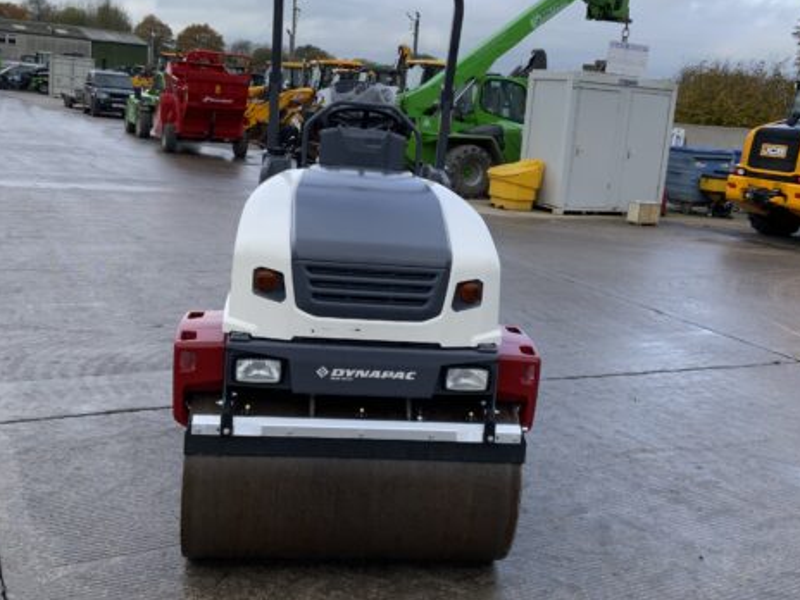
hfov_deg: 46.7
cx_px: 436
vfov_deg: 35.9
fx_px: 924
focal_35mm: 40
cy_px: 269
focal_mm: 3
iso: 16
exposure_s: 1/540
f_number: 1.8
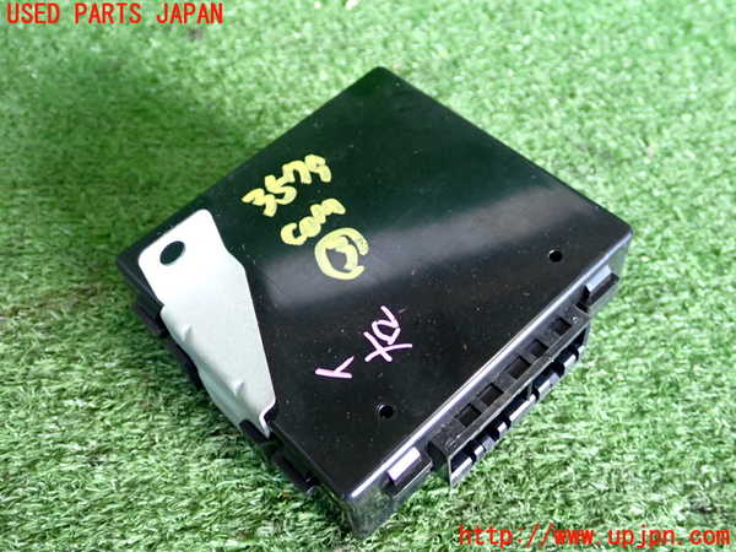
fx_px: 808
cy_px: 276
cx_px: 368
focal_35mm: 38
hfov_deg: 49.0
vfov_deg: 37.7
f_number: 2.7
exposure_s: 1/40
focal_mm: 6.83
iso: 500
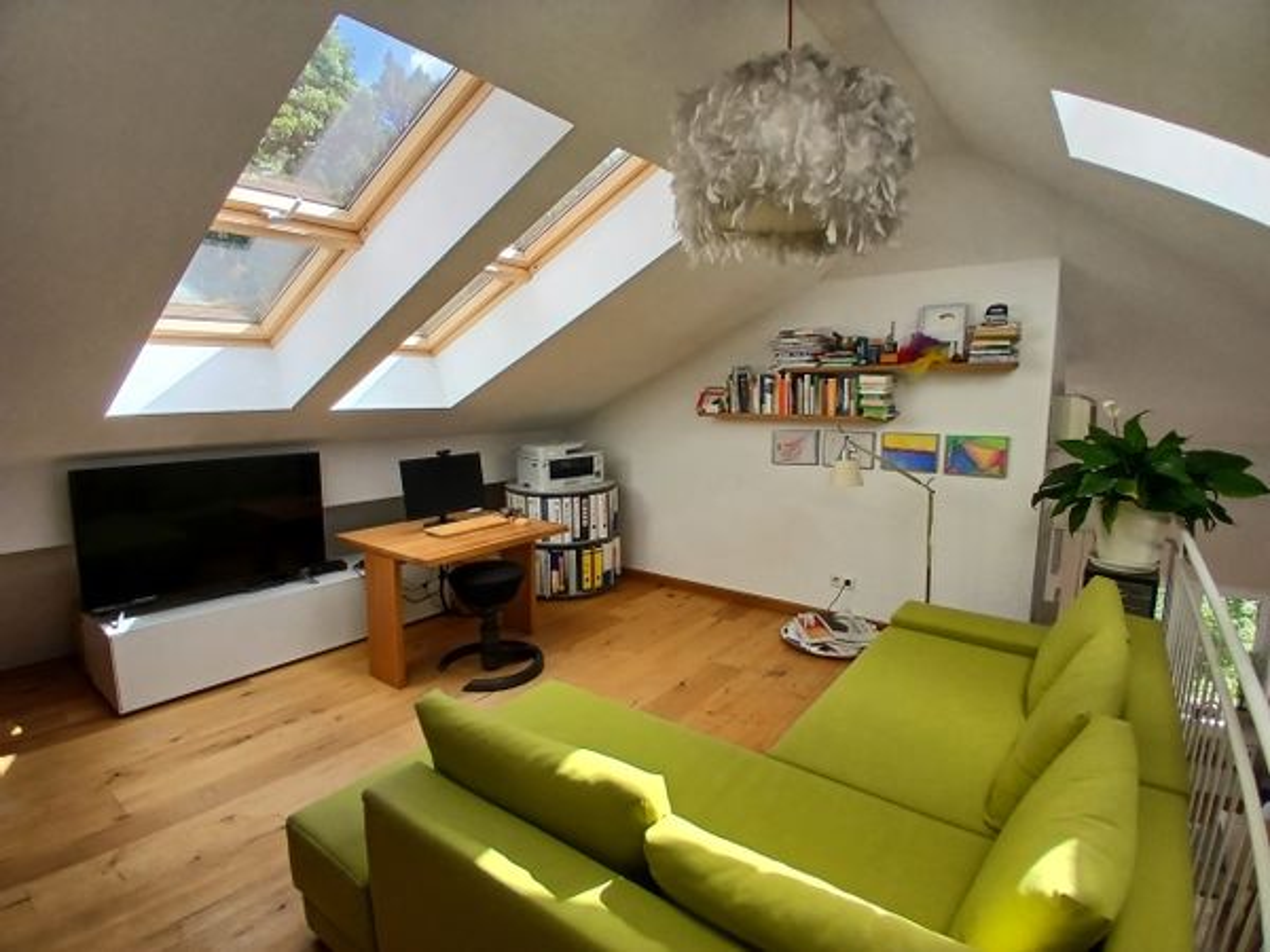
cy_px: 476
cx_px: 635
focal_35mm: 17
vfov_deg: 74.7
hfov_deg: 91.0
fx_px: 624
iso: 50
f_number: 2.2
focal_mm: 1.4
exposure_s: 1/252
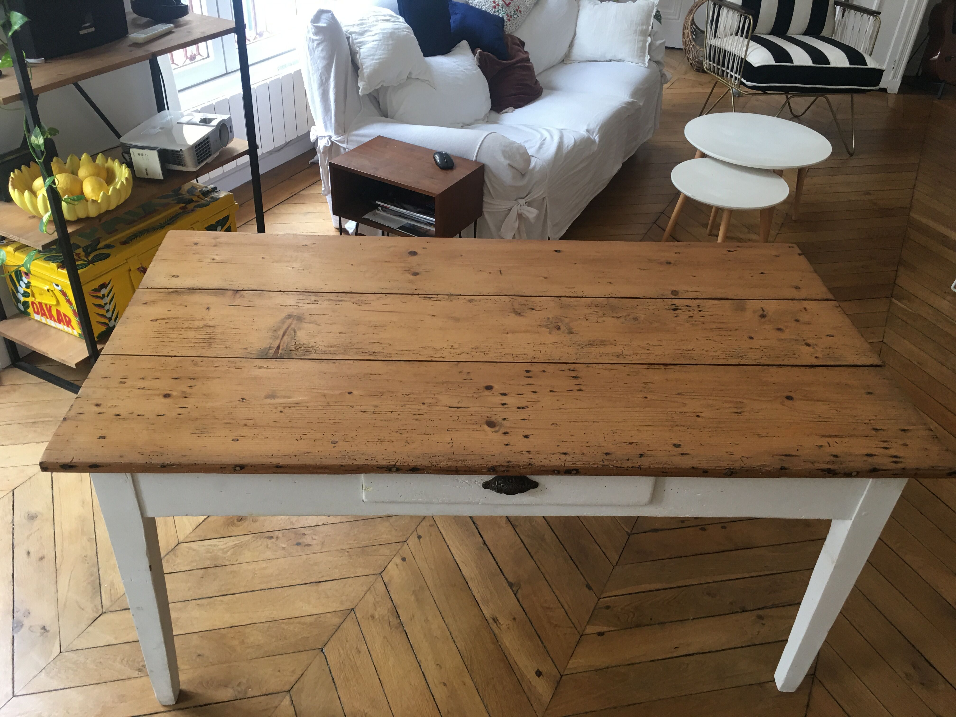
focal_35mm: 29
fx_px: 801
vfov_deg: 48.2
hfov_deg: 61.7
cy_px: 358
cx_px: 478
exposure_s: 1/17
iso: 40
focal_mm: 4.15
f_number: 2.2
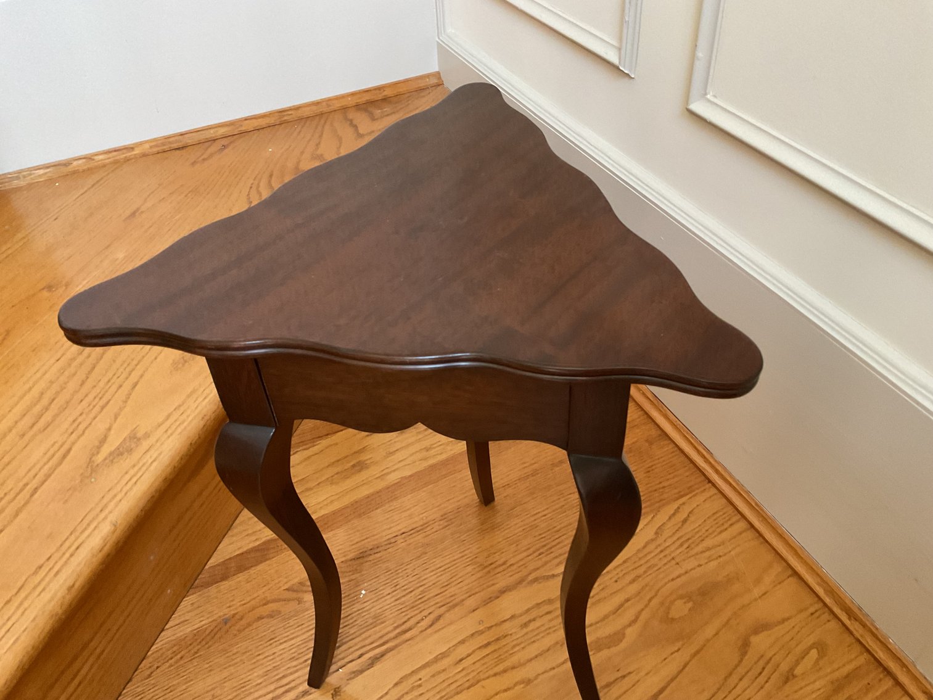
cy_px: 350
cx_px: 466
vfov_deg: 48.2
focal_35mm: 29
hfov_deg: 61.7
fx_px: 782
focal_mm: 3
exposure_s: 1/60
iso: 200
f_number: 1.8
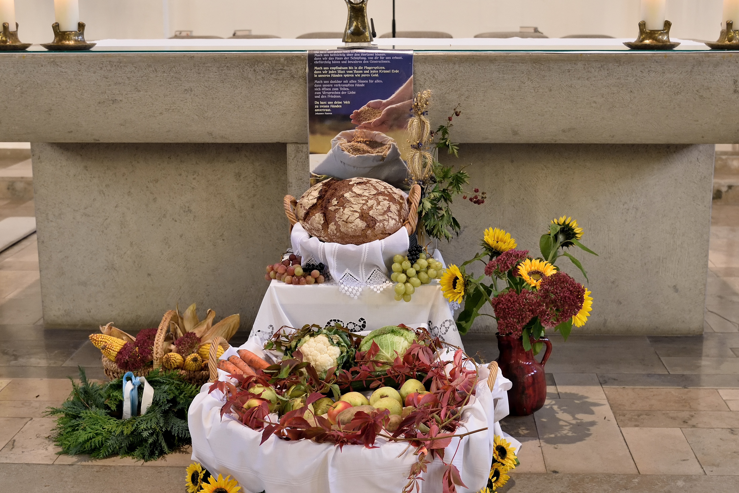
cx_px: 378
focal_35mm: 51
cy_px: 247
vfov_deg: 26.5
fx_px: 1047
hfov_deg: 38.9
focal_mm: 38
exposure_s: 1/40
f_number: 5
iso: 2200
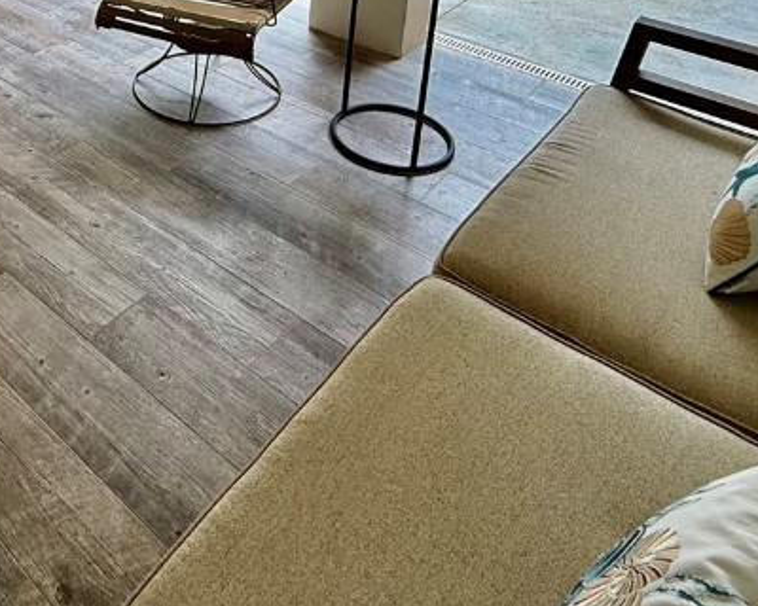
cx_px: 125
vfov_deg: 36.0
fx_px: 785
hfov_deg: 47.9
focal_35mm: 35
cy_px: -57
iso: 64
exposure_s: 1/99
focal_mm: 2.22
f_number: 2.2
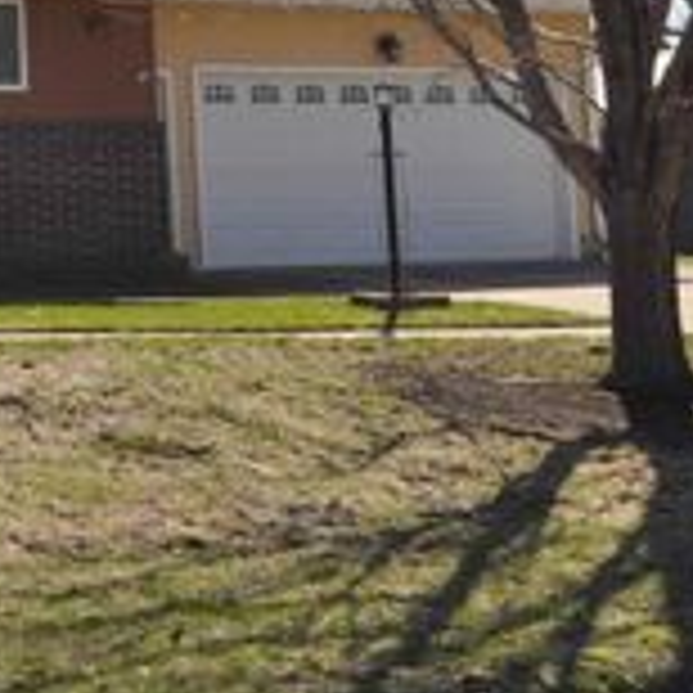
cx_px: -315
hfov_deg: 16.2
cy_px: 40
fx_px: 2242
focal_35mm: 99
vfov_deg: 17.3
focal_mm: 24
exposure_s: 1/320
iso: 200
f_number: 9
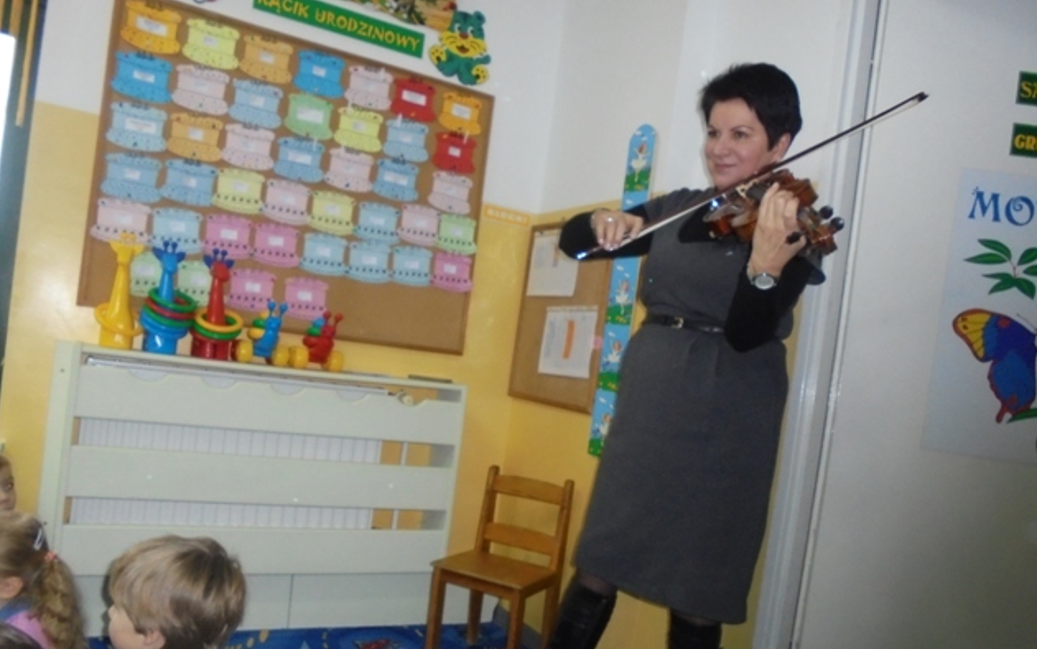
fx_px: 791
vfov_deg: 44.4
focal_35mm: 28
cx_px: 514
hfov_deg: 66.5
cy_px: 382
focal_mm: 4.6
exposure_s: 1/30
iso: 400
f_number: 3.5
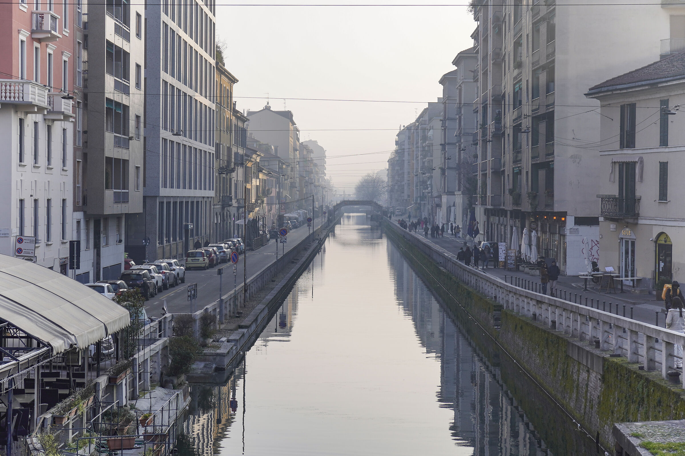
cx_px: 342
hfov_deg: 27.0
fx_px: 1427
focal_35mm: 75
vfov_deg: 18.2
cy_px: 228
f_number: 5.6
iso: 100
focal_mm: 50
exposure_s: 1/320
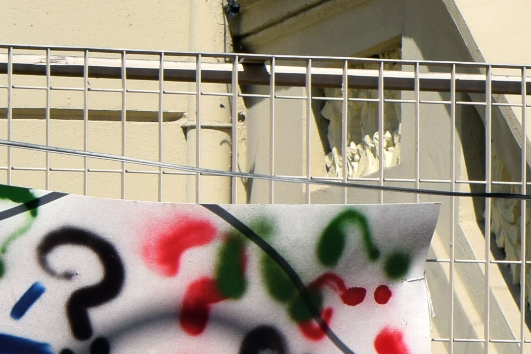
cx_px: 1132
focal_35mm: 419
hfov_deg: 4.8
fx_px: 6180
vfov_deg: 3.3
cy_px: 142
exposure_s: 1/500
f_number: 11
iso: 200
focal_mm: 50
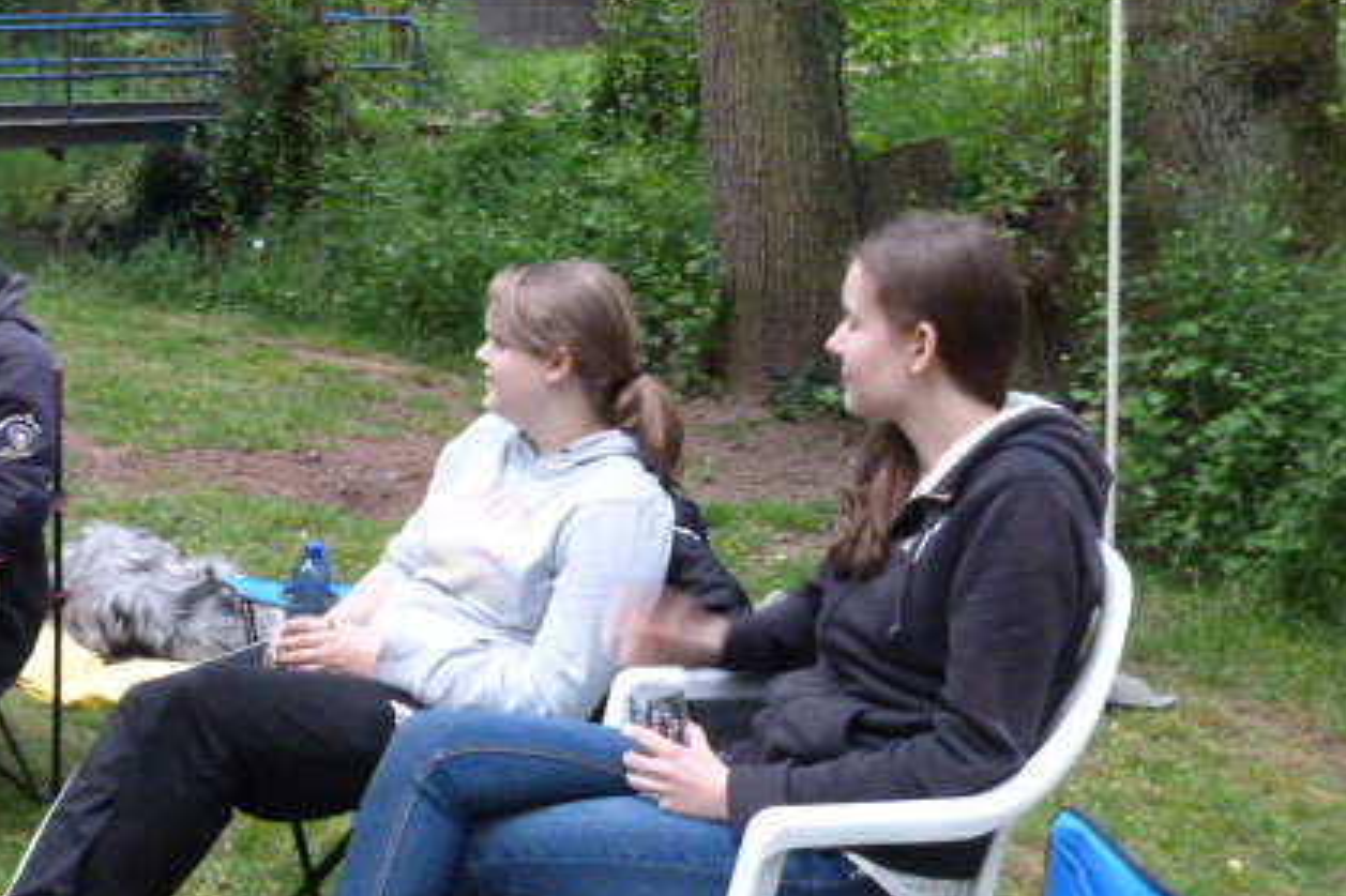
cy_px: 495
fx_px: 2317
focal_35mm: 62
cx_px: 376
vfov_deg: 21.9
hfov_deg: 31.9
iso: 800
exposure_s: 1/20
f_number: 3.1
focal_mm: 7.1
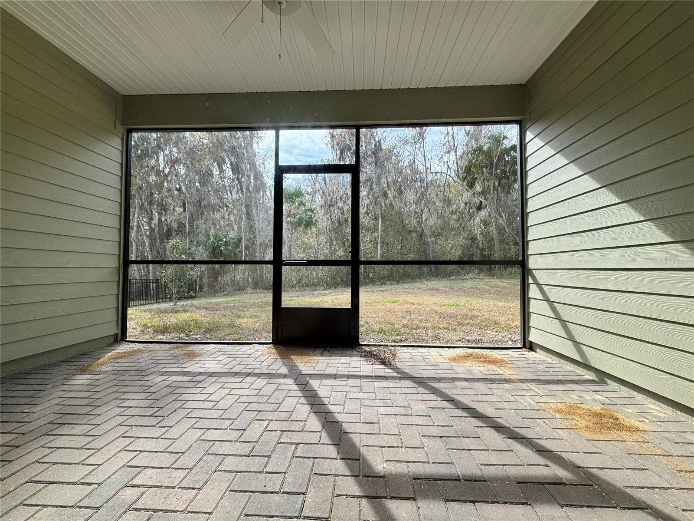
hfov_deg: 102.1
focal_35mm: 14
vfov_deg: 85.7
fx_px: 281
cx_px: 347
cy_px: 260
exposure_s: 1/327
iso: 40
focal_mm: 2.22
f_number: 2.2
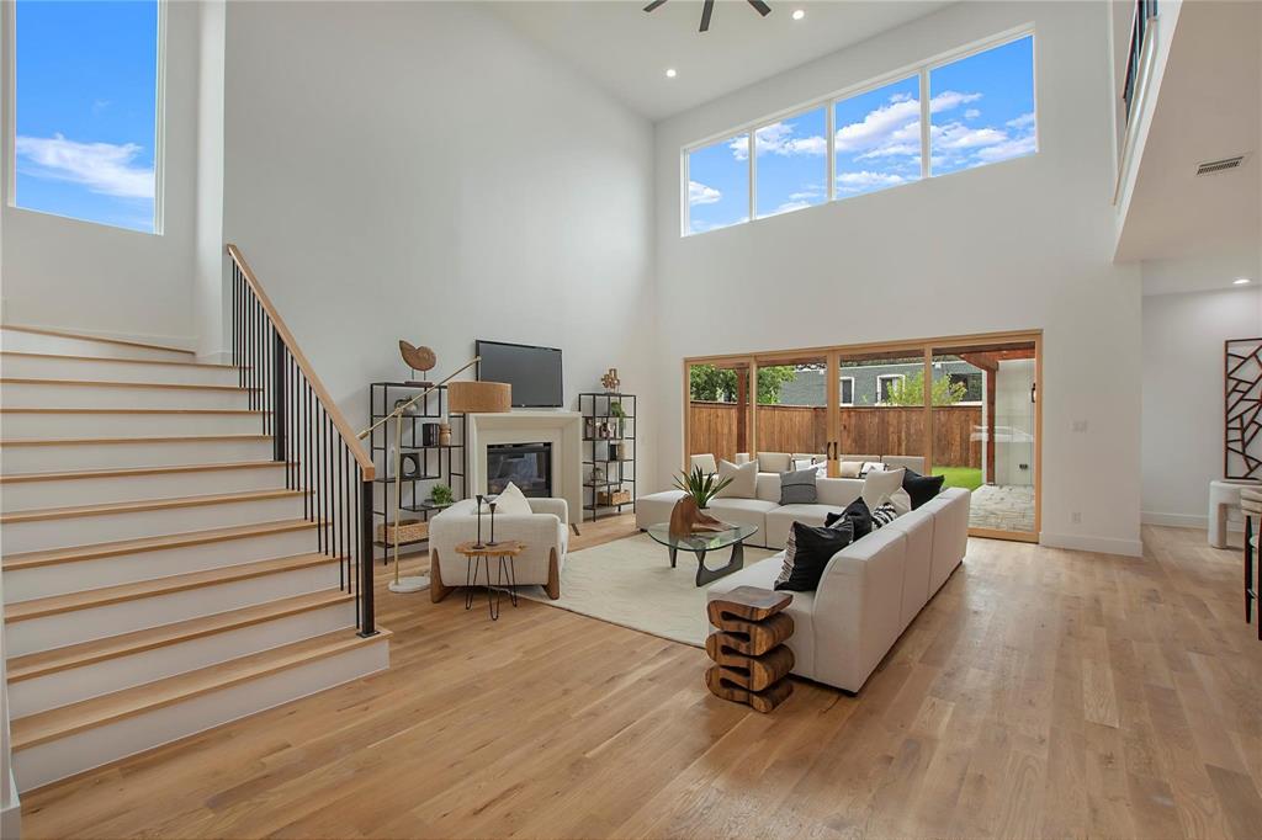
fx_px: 526
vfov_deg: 77.3
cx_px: 631
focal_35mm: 15
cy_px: 420
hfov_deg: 100.4
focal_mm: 10
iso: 100
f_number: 5.6
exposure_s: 1/80
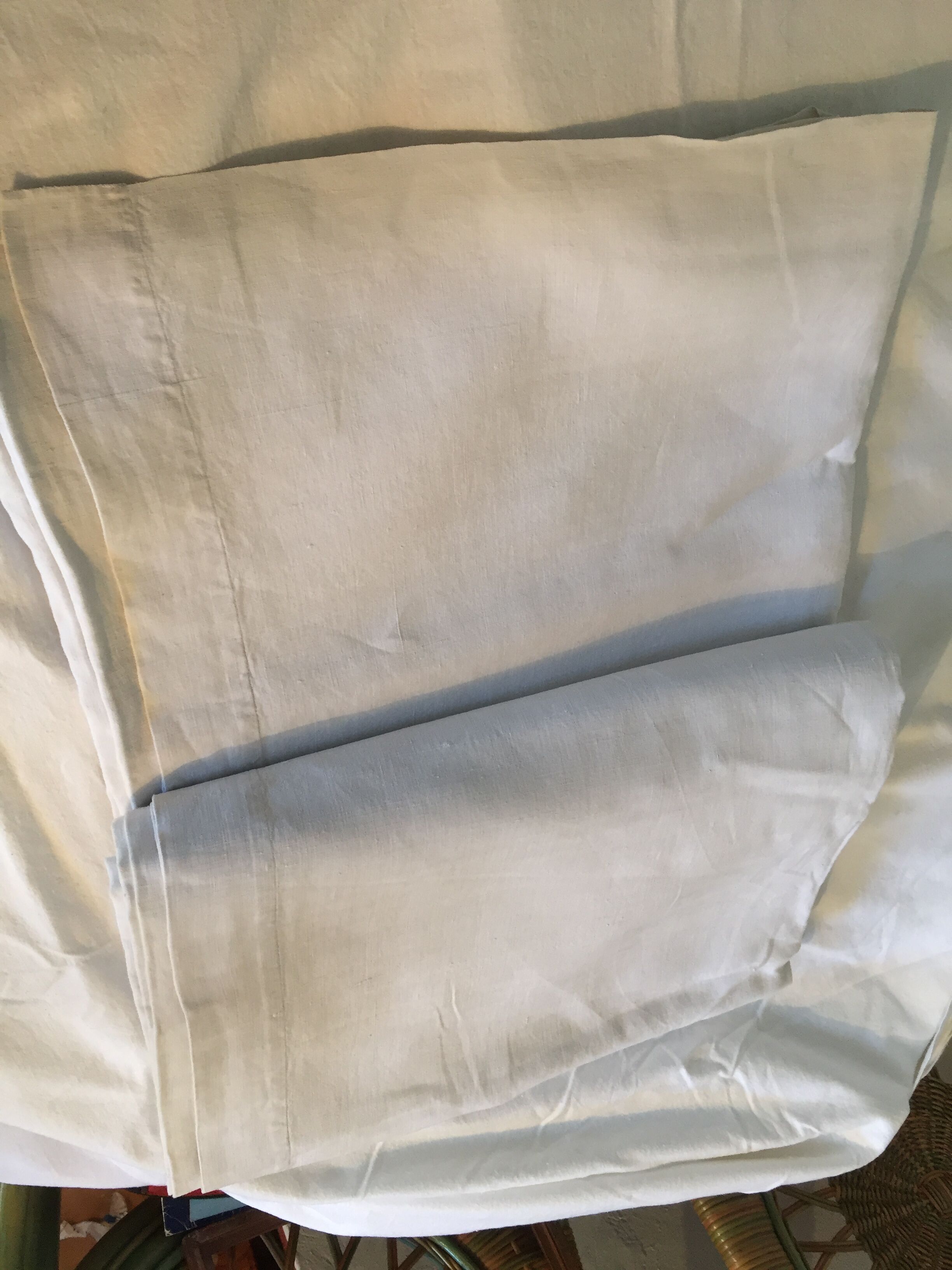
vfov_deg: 61.7
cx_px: 476
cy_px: 635
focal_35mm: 29
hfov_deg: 48.2
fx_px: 1063
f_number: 2.2
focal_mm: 4.15
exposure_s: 1/33
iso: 100
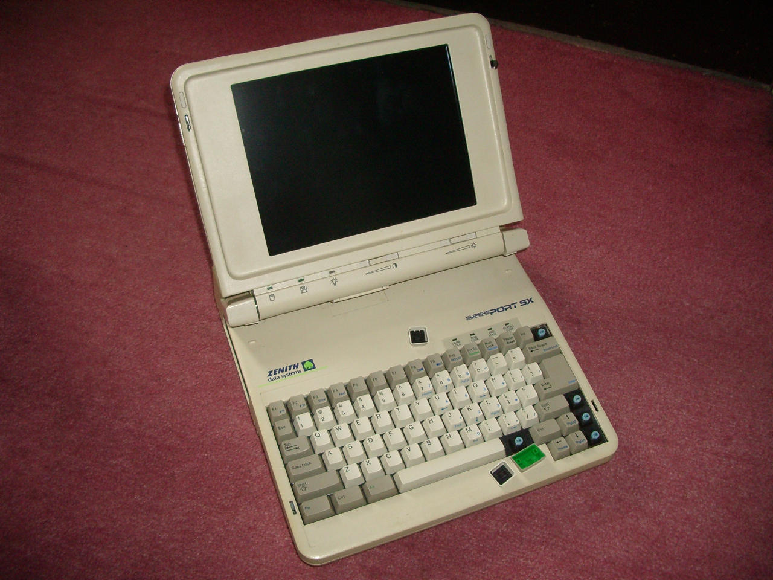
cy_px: 290
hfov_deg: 52.6
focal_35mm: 35
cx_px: 386
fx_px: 782
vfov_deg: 40.7
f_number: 2.6
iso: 200
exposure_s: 1/60
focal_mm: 5.8
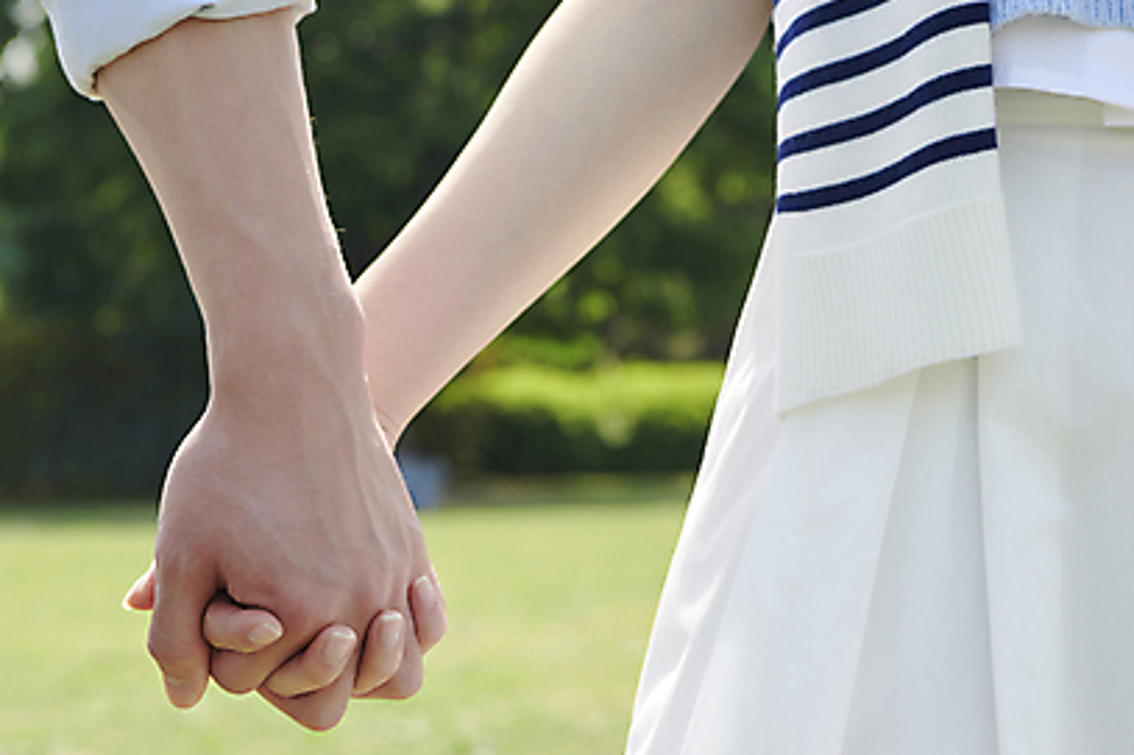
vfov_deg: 13.8
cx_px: 400
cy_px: 479
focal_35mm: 99
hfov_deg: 20.6
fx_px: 3117
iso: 100
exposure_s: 1/200
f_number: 5.6
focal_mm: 56
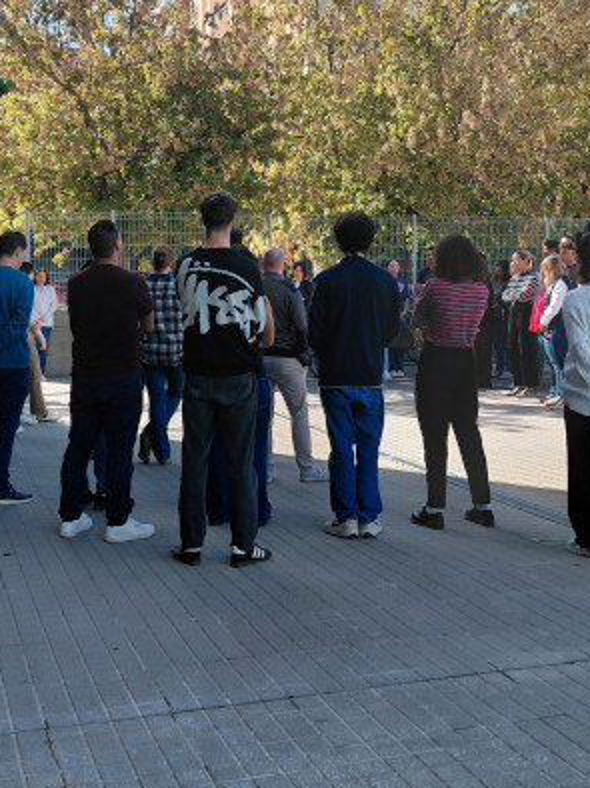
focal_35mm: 45
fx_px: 1024
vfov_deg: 41.2
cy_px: 229
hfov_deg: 32.1
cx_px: 267
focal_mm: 4.69
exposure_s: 1/1762
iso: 50
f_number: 1.8
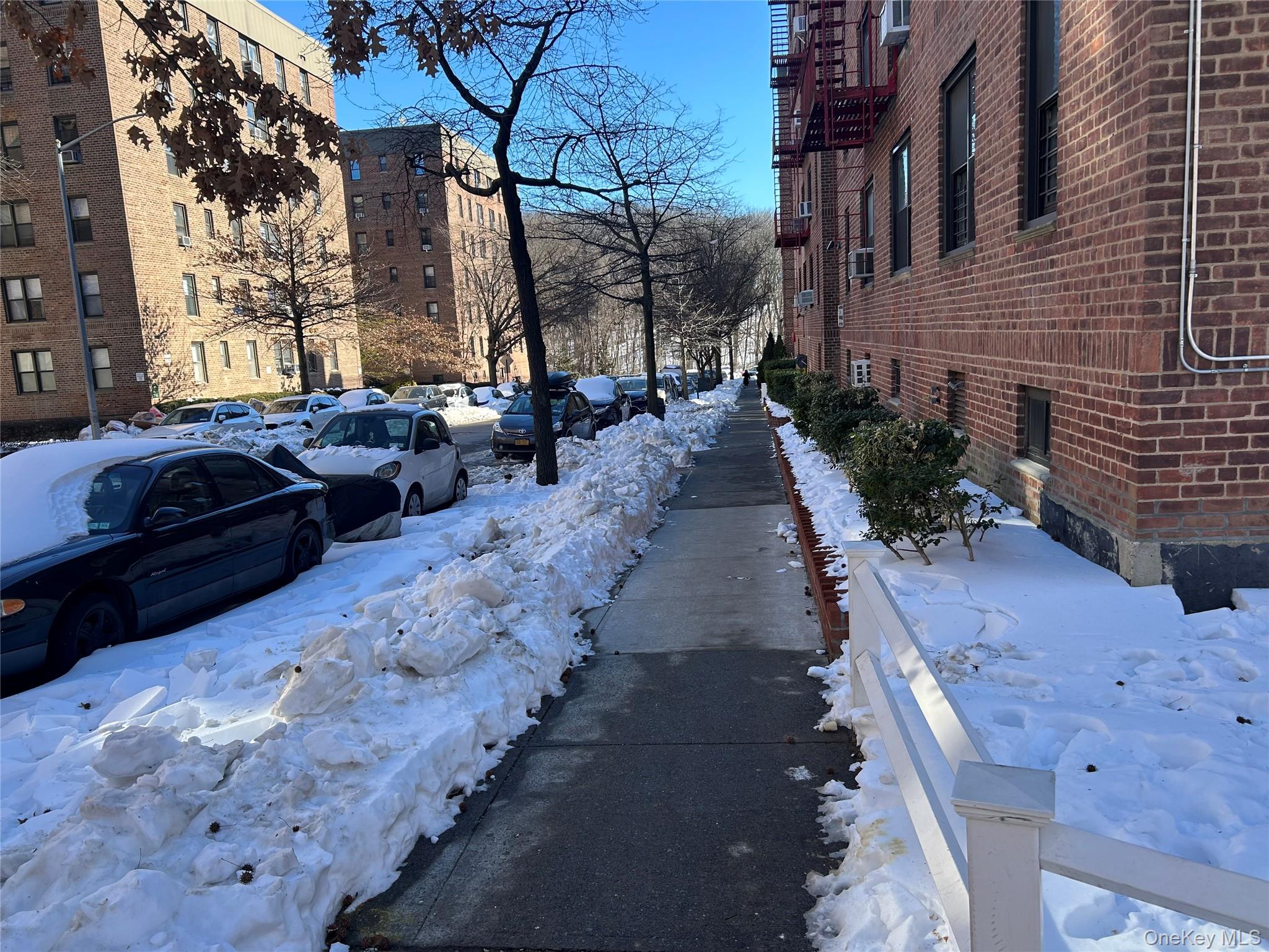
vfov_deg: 53.1
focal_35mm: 26
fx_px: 953
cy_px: 476
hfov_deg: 67.3
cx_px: 634
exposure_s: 1/1019
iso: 50
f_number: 1.5
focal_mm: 5.7
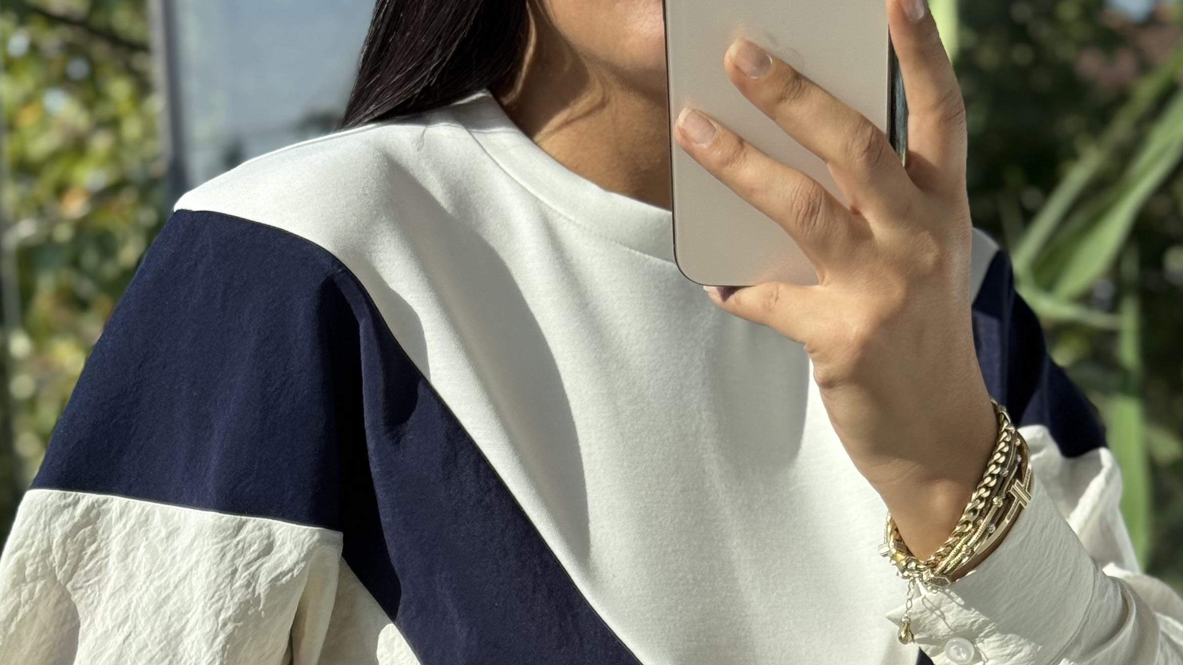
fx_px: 2823
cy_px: 1009
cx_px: 672
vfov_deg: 12.7
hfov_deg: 23.6
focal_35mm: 90
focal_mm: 6.76
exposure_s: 1/1980
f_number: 1.78
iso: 80
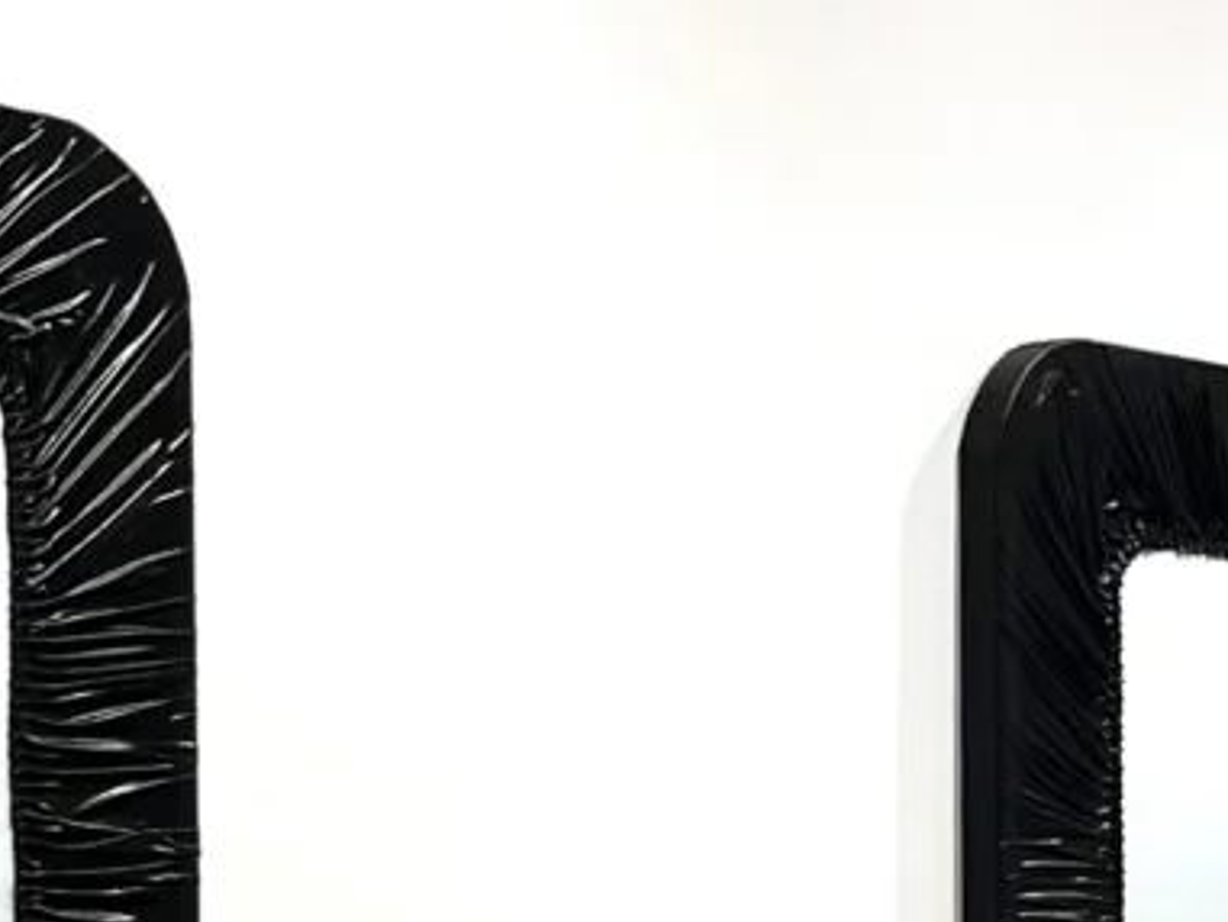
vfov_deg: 11.0
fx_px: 4649
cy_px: 1290
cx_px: 1231
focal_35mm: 131
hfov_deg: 14.8
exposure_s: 1/121
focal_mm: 5.1
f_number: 1.6
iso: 64
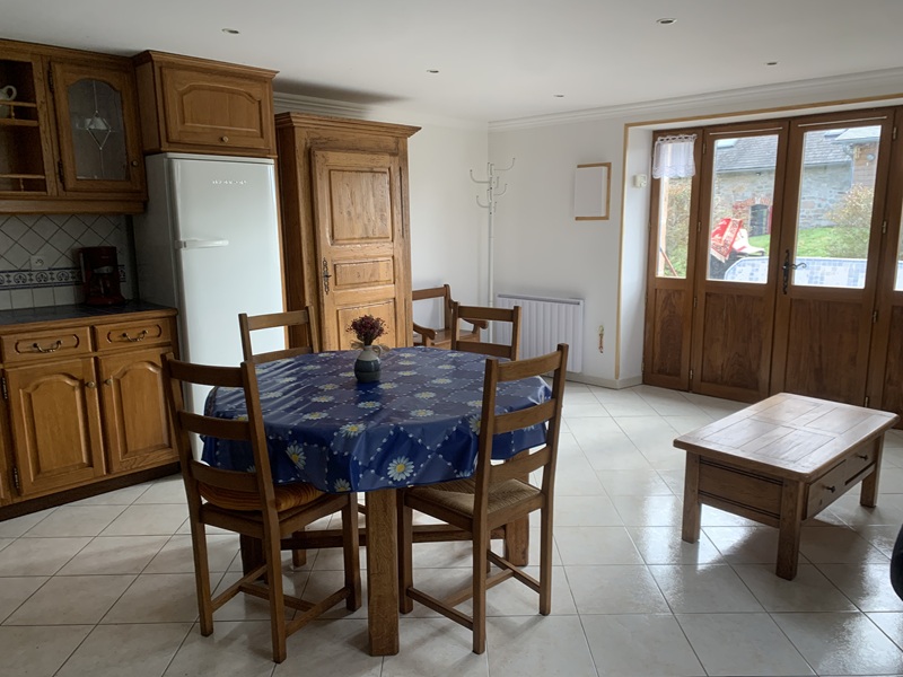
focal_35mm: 26
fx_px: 678
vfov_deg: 53.1
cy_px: 338
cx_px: 452
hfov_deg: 67.3
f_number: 1.8
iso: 100
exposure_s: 1/113
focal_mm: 4.25
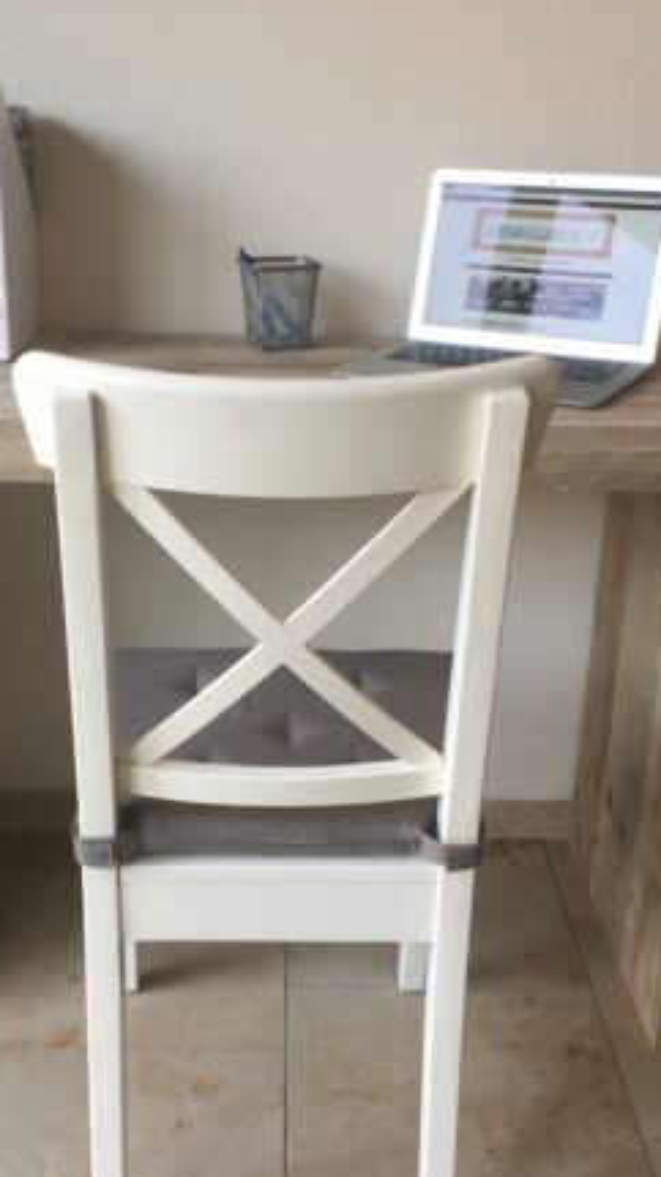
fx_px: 1373
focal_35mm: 44
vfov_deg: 46.4
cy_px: 584
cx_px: 273
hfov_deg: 27.0
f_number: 2.2
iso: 25
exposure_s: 1/50
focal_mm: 4.15
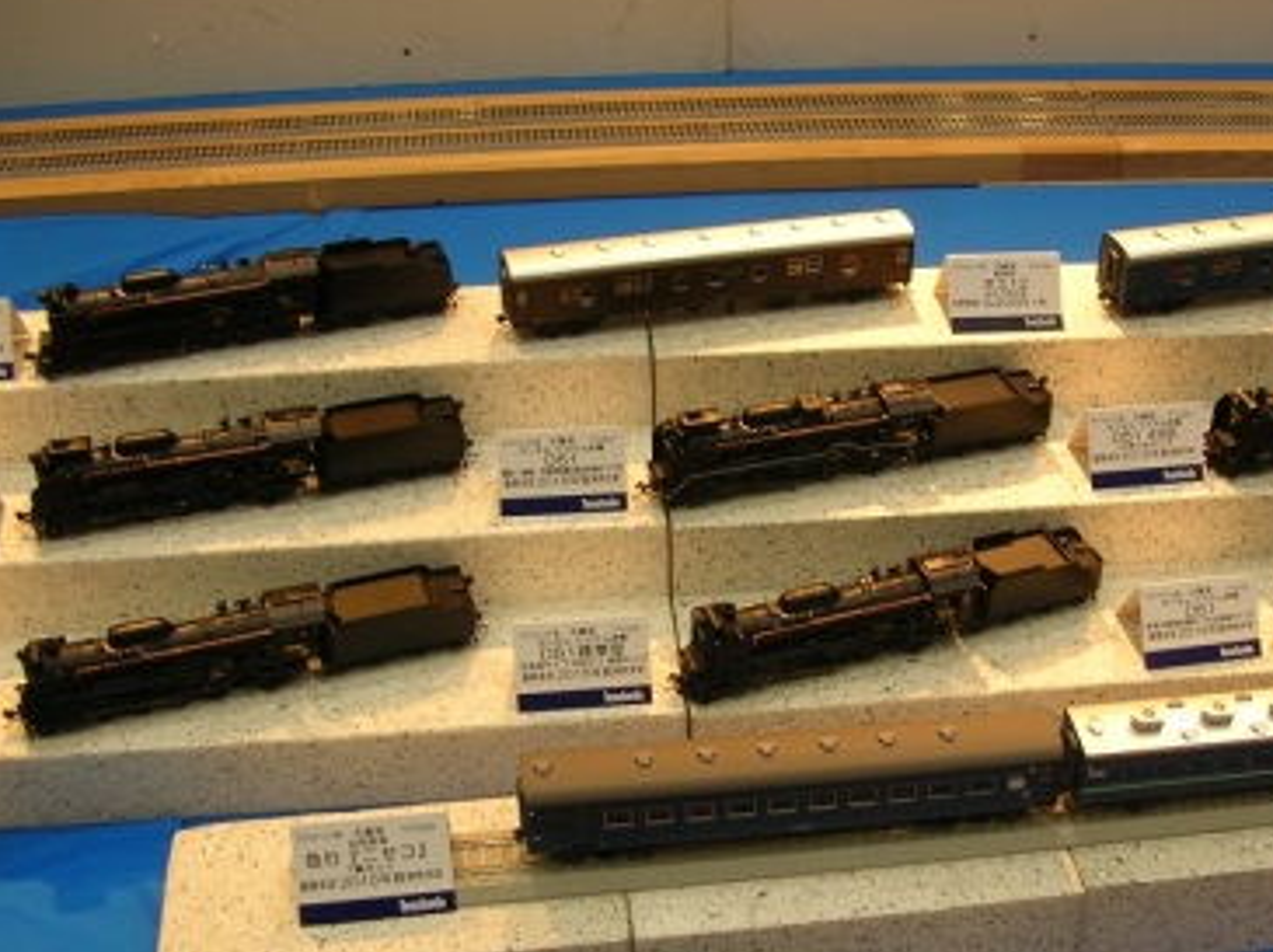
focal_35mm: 48
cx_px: 858
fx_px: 1763
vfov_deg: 30.2
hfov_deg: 39.2
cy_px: 546
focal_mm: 5.8
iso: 50
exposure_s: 1/23.6
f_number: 2.8
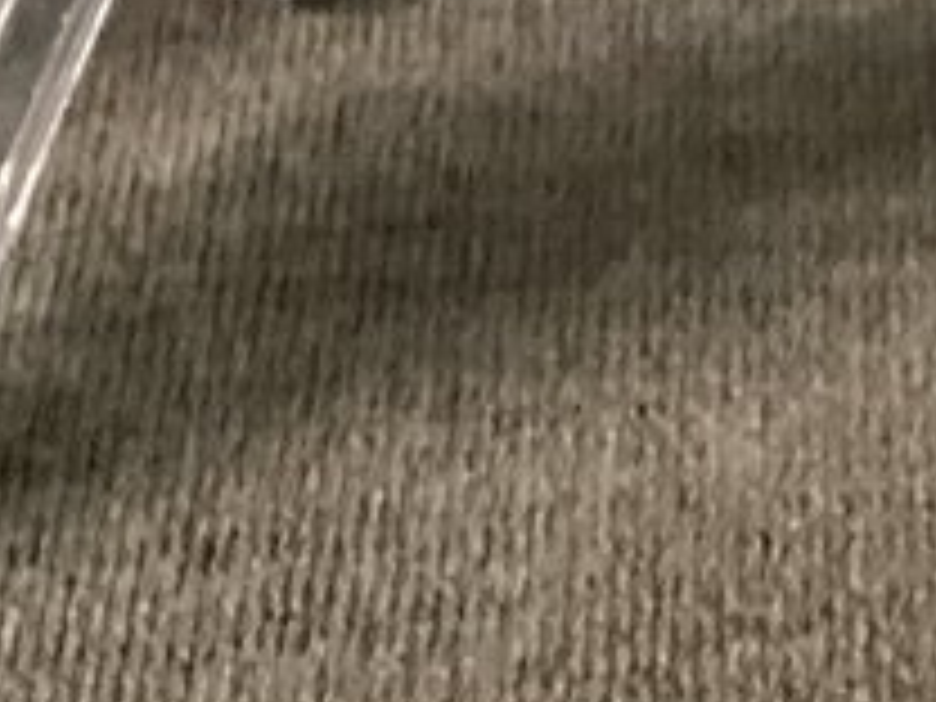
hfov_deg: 8.5
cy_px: -713
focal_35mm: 225
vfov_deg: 6.4
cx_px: 1519
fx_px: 6084
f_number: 2.4
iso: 400
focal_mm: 3.3
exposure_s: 1/40
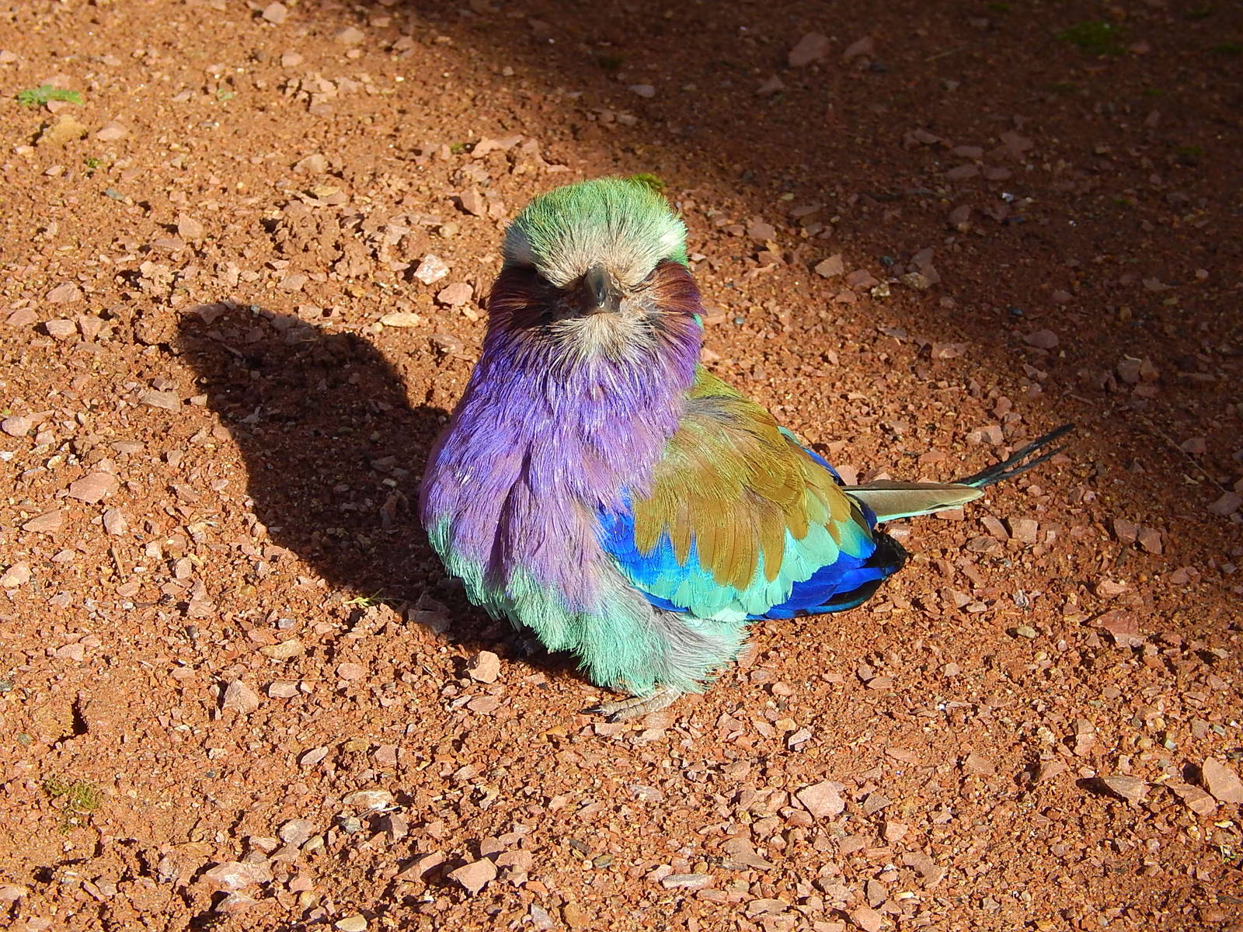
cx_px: 622
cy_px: 466
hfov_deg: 13.9
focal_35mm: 142
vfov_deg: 10.4
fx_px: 5099
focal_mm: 25.3
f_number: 4.9
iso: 125
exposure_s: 1/250
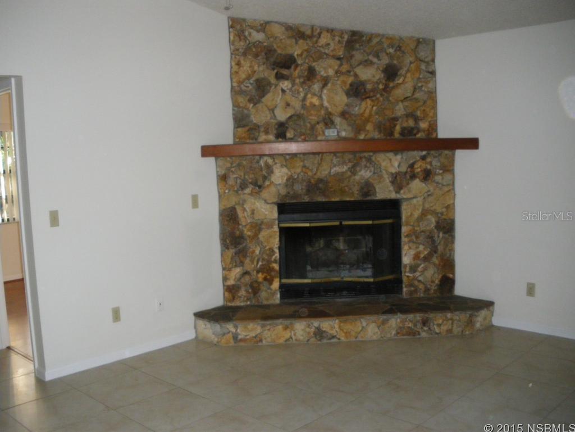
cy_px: 216
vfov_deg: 39.7
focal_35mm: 36
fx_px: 598
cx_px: 288
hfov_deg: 51.3
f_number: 3.5
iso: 400
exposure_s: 1/50
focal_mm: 6.3
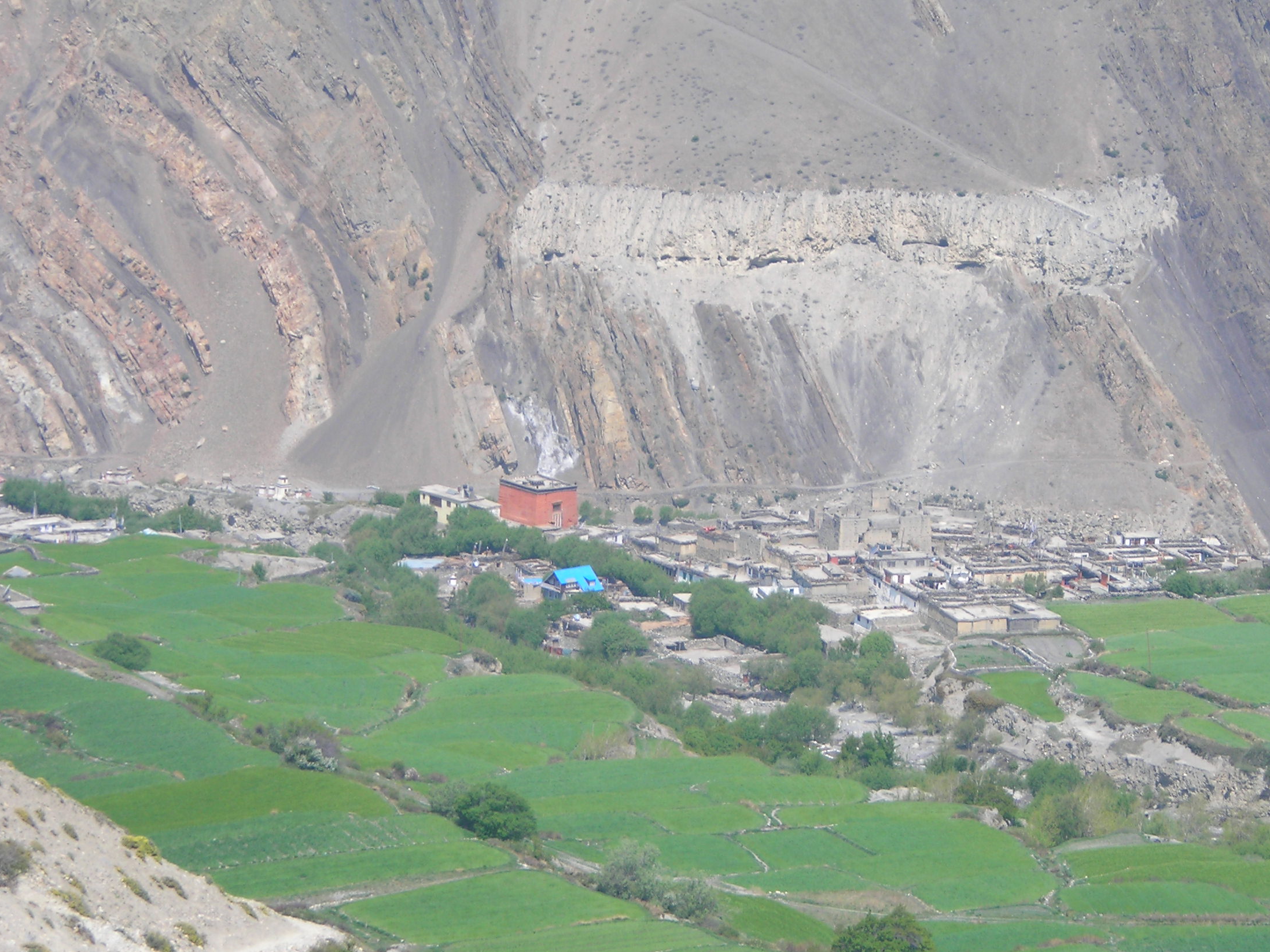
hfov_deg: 14.4
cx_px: 636
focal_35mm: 137
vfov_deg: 10.8
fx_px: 5026
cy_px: 525
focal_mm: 19.2
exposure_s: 1/196
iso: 50
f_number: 5.3
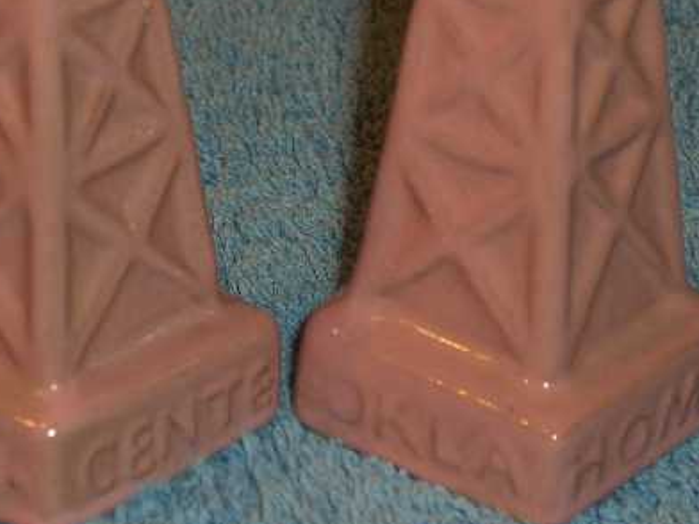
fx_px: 3756
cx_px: 228
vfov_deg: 8.0
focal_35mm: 186
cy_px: 151
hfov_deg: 10.6
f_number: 5.4
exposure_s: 1/30
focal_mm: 23.7
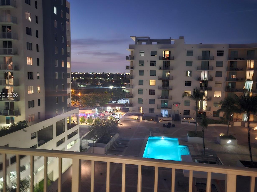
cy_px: 96
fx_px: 223
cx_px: 120
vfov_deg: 46.8
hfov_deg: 59.9
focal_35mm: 30
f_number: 1.8
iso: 1000
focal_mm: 5.4
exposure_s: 1/15
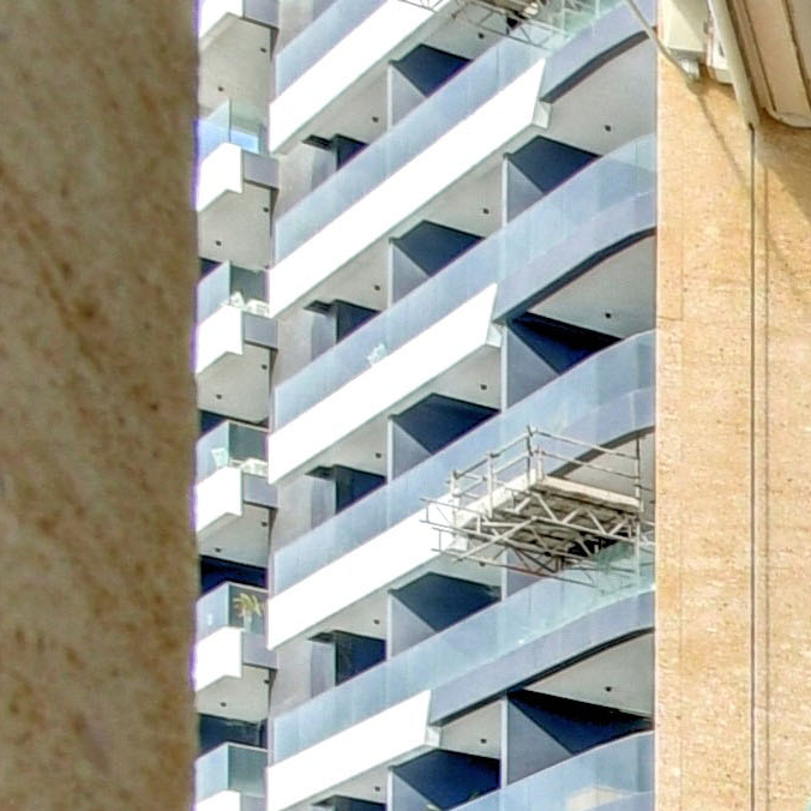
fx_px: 3154
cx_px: 2559
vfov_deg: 12.9
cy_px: 1593
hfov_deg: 10.1
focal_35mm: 119
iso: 250
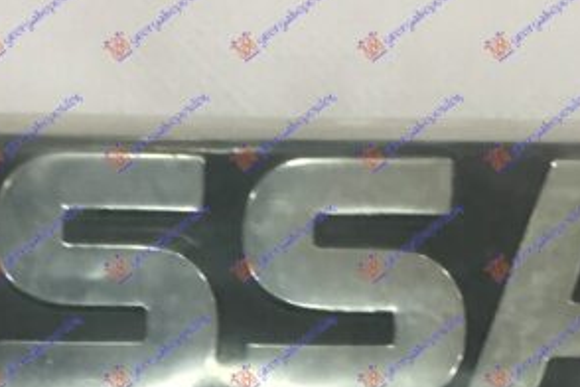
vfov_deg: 10.5
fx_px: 1982
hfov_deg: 16.6
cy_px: 683
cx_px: 322
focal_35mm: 123
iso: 100
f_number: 2.2
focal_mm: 4.15
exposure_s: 1/33
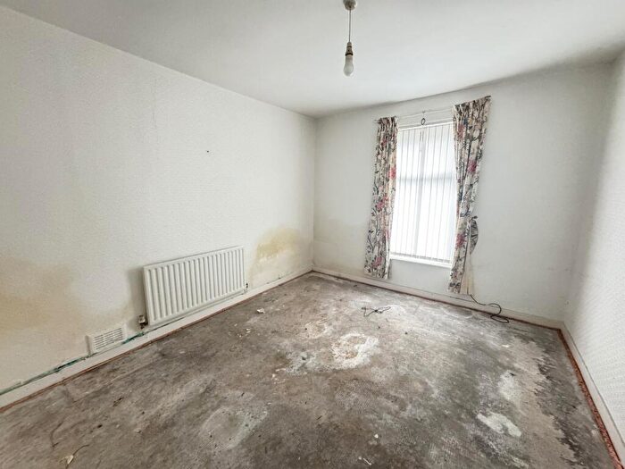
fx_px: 253
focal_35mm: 14
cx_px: 312
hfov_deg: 102.1
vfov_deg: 85.7
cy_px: 234
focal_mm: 2.22
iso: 1000
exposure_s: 1/60
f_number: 2.2
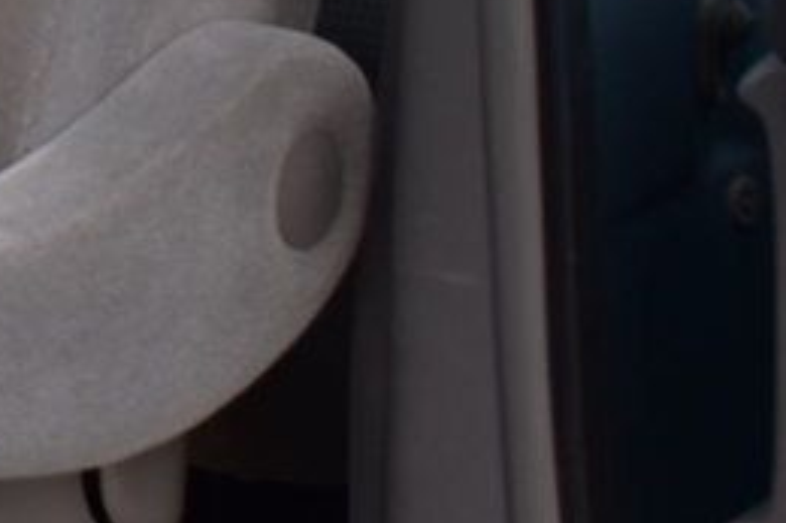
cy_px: -275
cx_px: -577
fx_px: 3098
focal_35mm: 142
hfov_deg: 13.2
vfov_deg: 9.4
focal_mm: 24
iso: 400
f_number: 7.1
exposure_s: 1/30
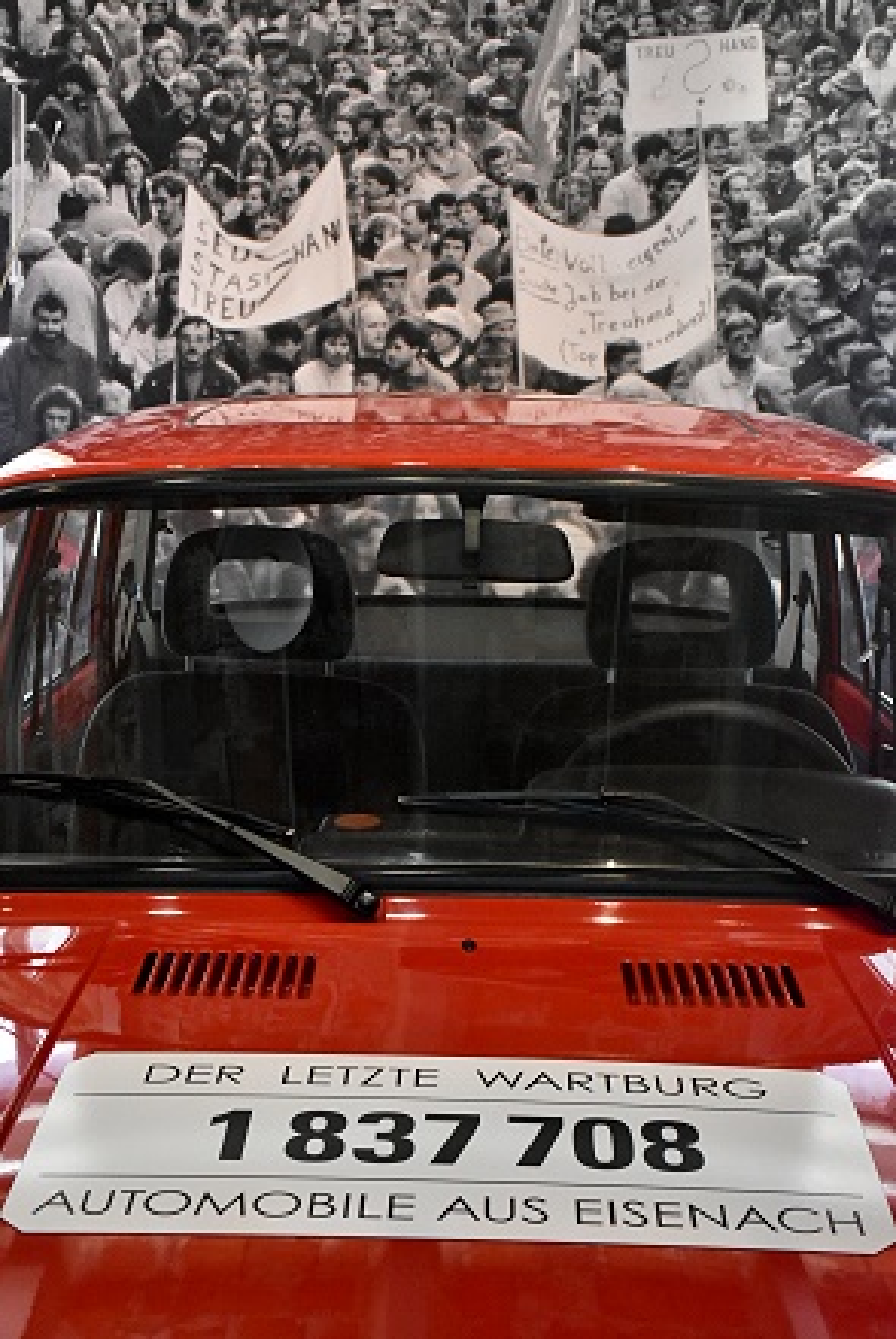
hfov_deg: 23.8
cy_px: 670
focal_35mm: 57
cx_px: 448
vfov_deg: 35.0
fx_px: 2123
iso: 2800
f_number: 11
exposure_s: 1/125
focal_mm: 38
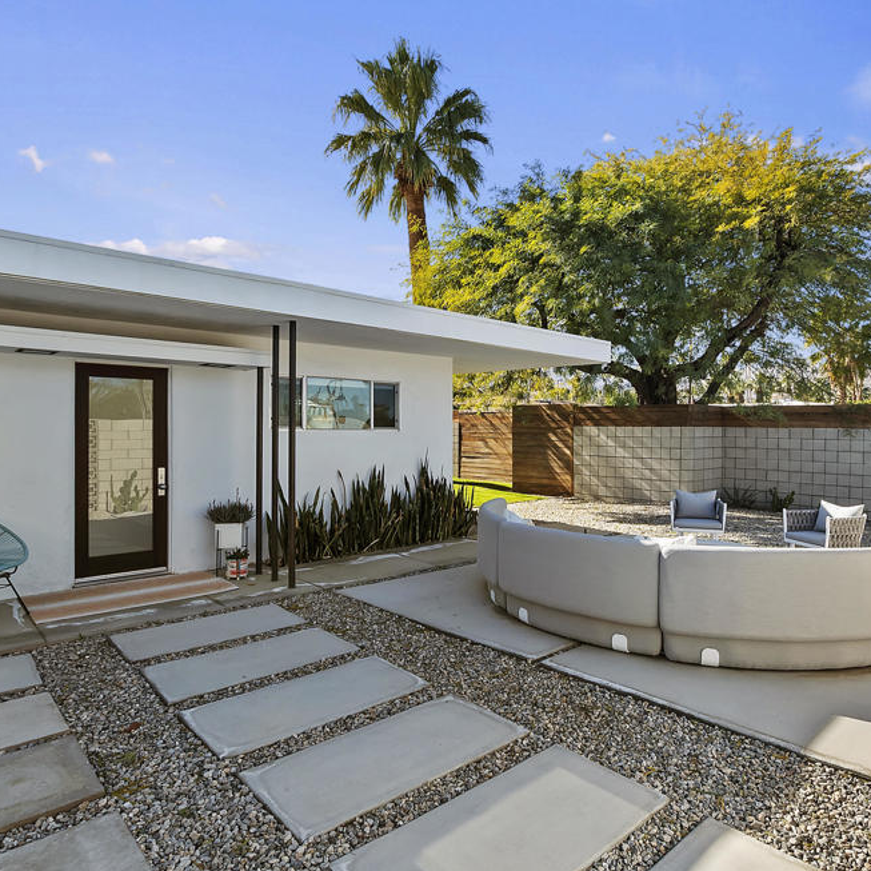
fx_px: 569
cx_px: 484
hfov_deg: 74.6
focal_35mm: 20
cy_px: 422
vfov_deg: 74.8
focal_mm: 10
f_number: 8
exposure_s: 1/80
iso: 100
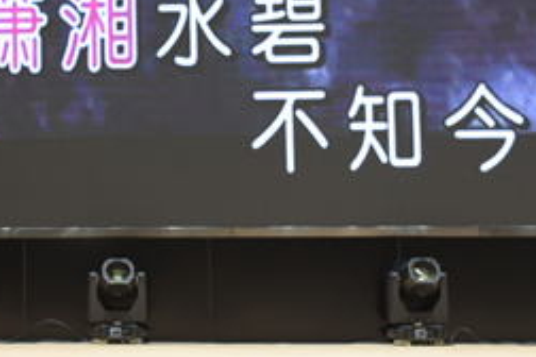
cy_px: 13
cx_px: -40
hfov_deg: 16.1
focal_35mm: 124
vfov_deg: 11.0
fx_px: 1846
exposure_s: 1/160
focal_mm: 52
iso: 1000
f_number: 3.5
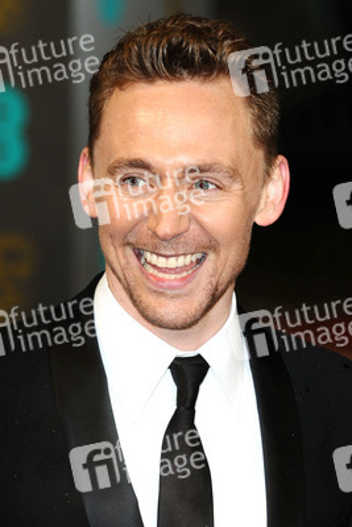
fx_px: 3187
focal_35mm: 218
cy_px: 264
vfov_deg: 9.5
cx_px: 176
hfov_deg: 6.3
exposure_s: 1/200
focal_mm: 145
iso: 320
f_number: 4
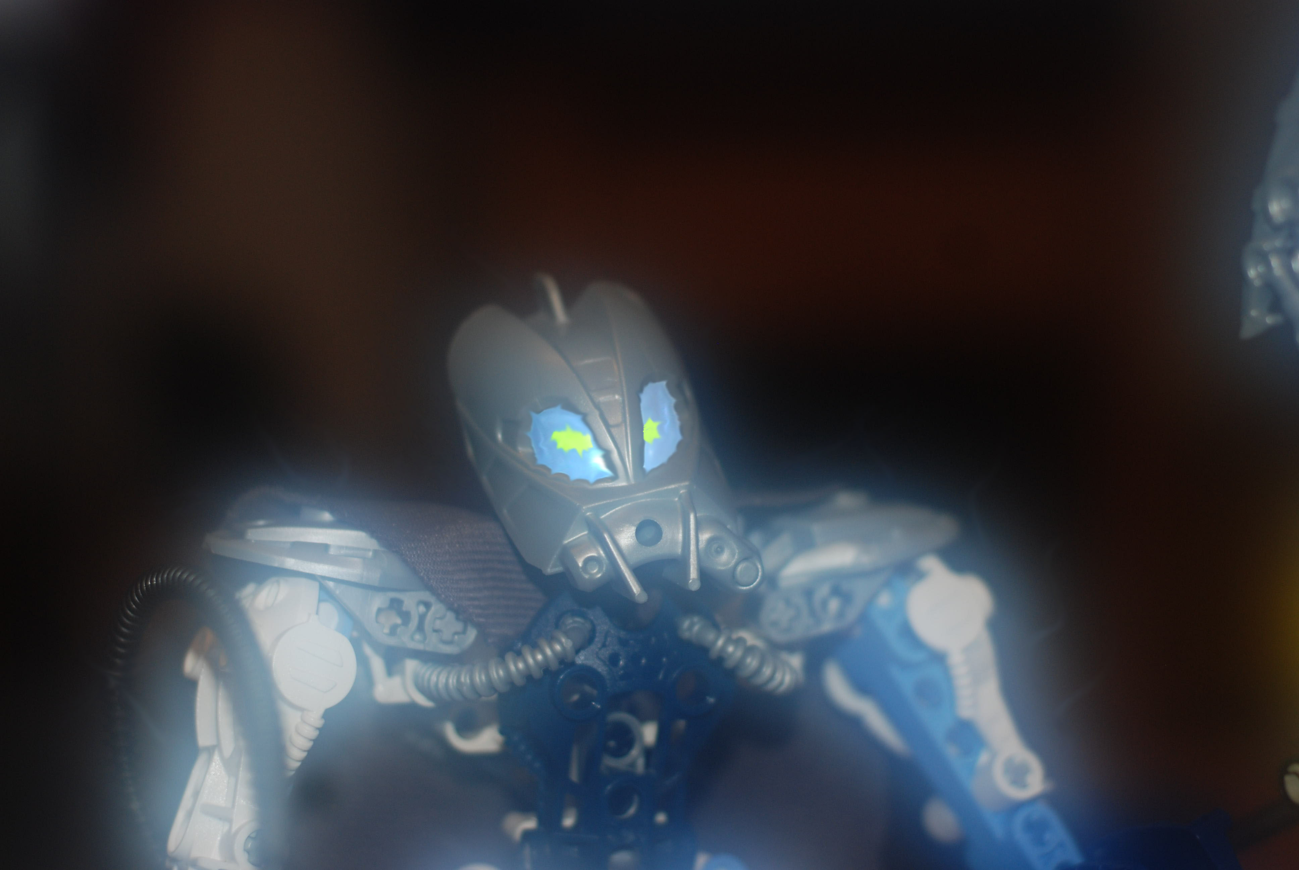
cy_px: 435
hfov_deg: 27.0
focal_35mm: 75
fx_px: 2709
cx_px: 650
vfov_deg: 18.2
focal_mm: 50
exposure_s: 1/60
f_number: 2.8
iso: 200
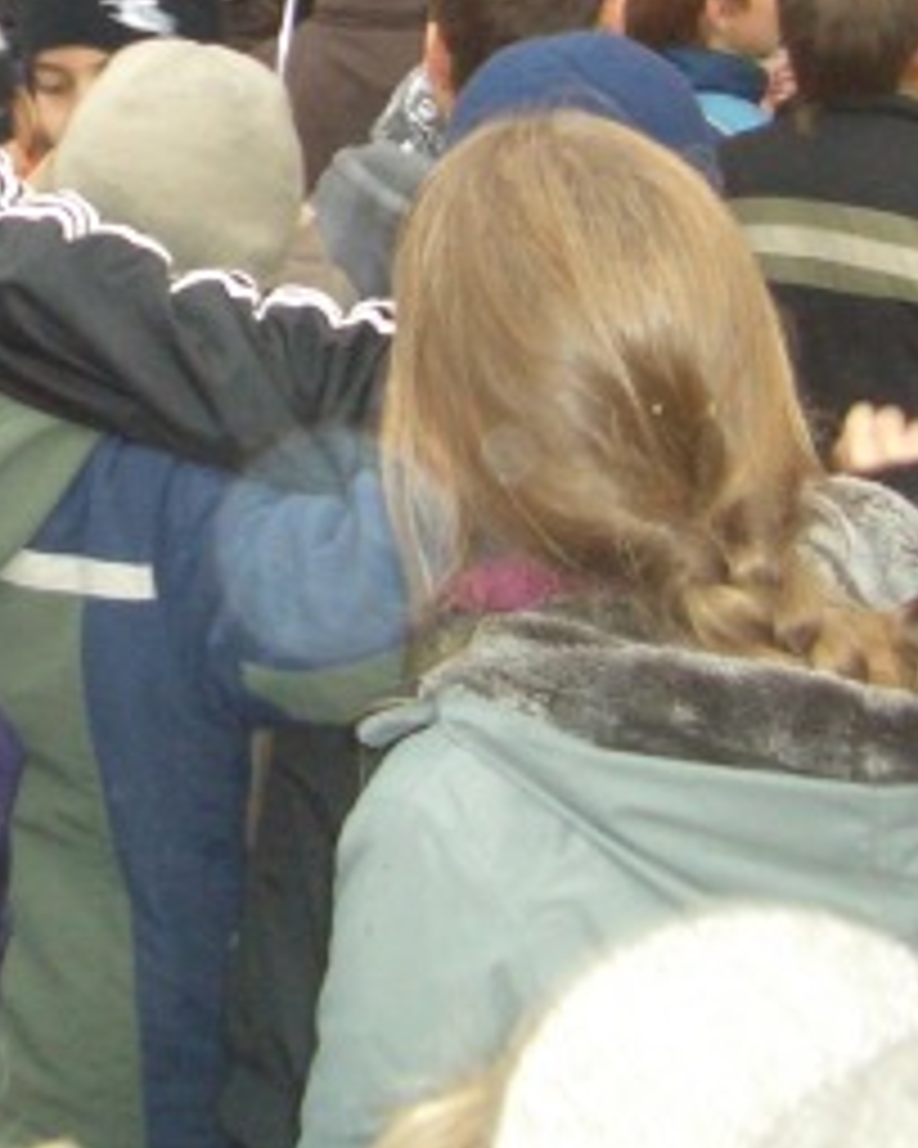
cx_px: -158
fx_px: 3634
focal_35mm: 107
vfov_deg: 17.3
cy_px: -126
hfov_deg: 14.0
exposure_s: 1/60
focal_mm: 5.8
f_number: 2.6
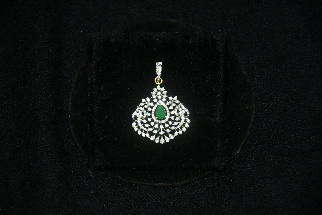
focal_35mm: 157
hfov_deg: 13.1
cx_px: 161
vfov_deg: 8.7
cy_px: 108
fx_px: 1404
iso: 6400
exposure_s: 1/60
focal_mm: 105
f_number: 5.6
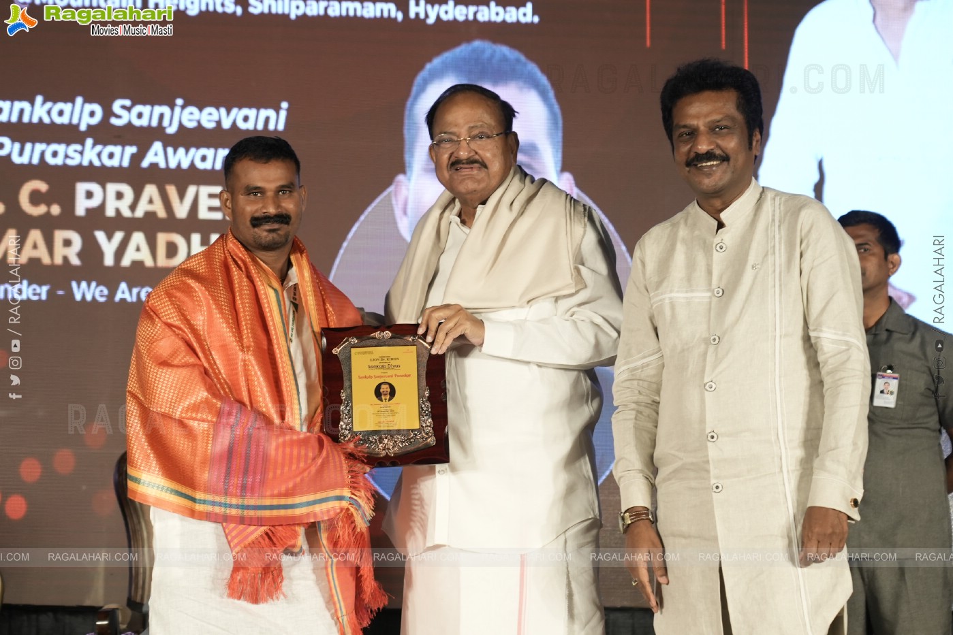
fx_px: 2700
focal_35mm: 102
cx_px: 476
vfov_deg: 13.4
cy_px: 318
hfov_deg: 20.0
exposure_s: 1/250
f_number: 4
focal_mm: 68
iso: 800
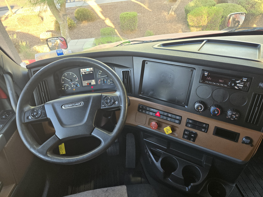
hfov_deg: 73.9
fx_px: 175
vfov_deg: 58.9
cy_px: 98
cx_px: 132
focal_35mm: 23
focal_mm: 5.4
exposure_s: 1/120
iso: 200
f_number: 1.8
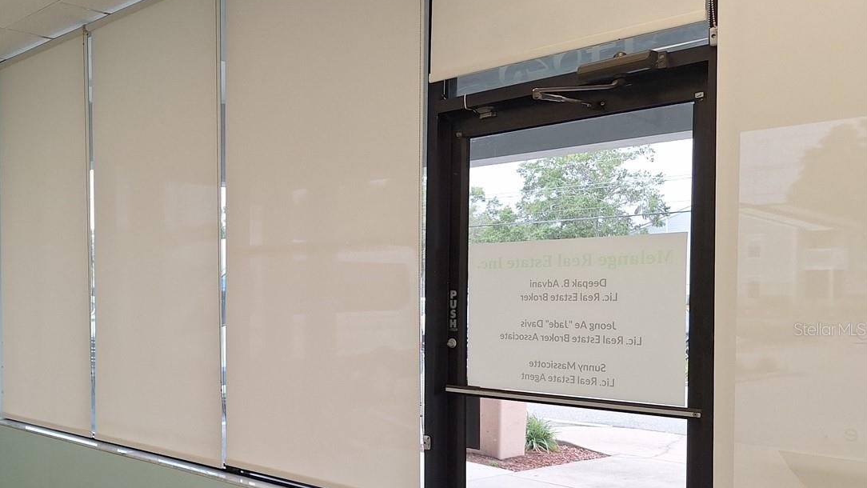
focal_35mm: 37
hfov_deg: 51.9
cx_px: 230
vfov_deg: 31.7
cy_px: 329
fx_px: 851
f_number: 1.8
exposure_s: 1/200
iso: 25
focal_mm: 5.54
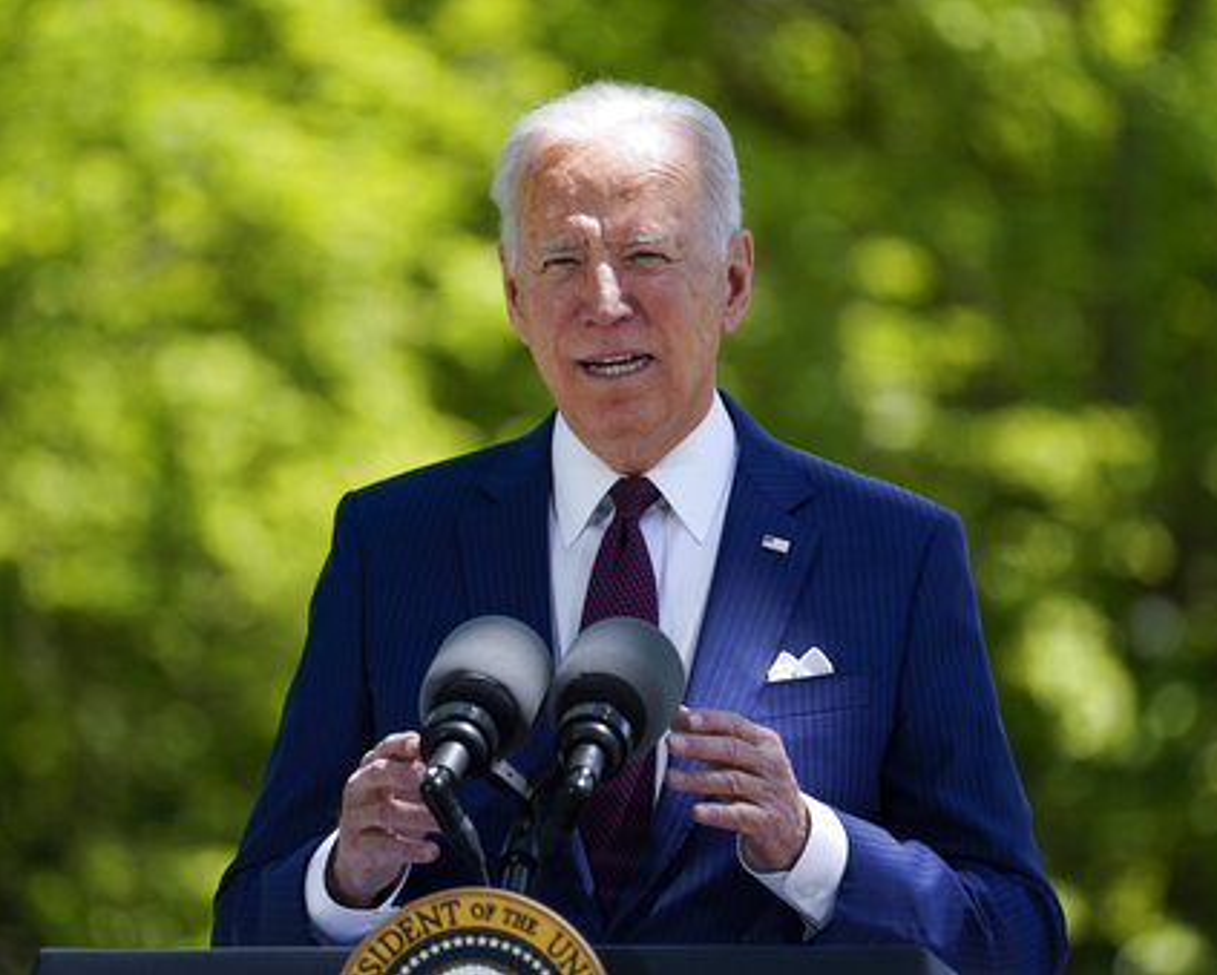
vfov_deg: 4.4
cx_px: 639
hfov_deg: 5.5
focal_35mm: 354
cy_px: 488
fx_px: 12759
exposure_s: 1/800
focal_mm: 312
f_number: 5.6
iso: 320
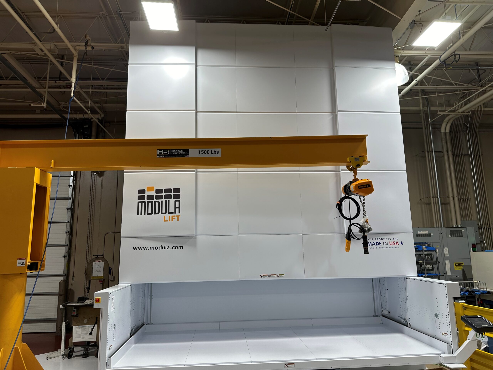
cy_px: 185
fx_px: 342
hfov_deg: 71.6
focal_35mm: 24
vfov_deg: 56.8
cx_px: 246
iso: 64
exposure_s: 1/120
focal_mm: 6.86
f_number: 1.78
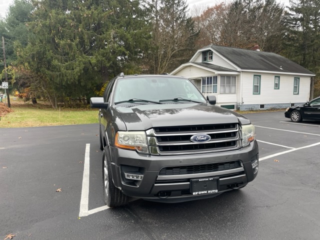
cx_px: 160
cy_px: 120
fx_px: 240
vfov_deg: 53.1
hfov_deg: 67.3
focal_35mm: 26
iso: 32
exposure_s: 1/132
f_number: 1.6
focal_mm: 4.2
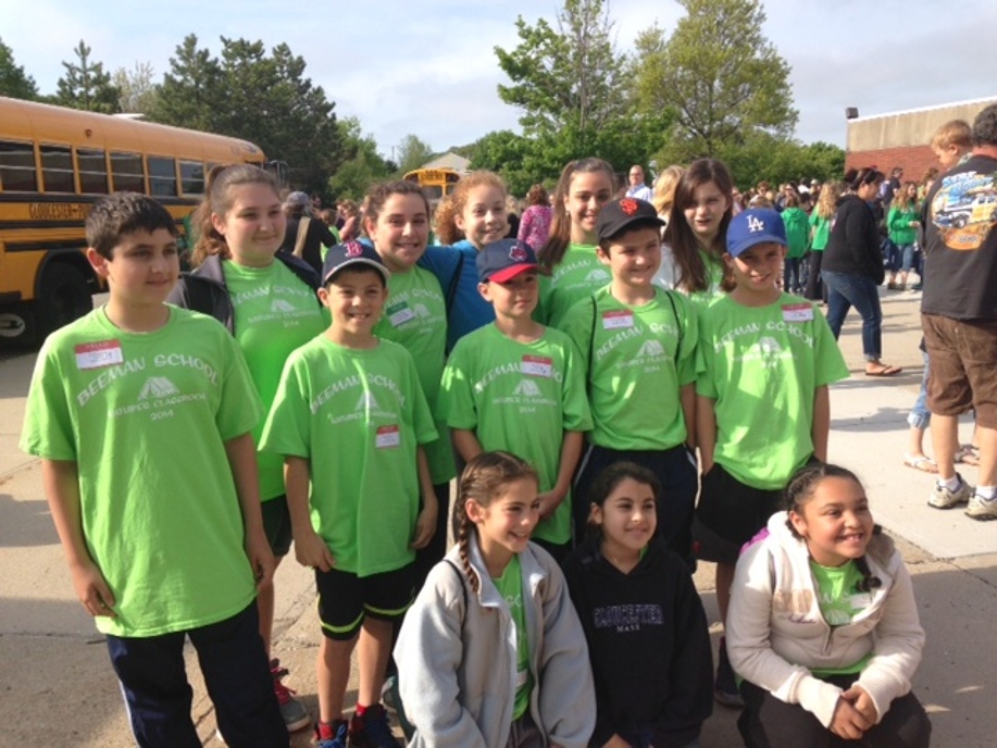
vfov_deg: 42.9
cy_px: 374
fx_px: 950
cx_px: 498
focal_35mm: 33
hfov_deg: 55.4
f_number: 2.4
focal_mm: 4.12
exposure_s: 1/951
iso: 50
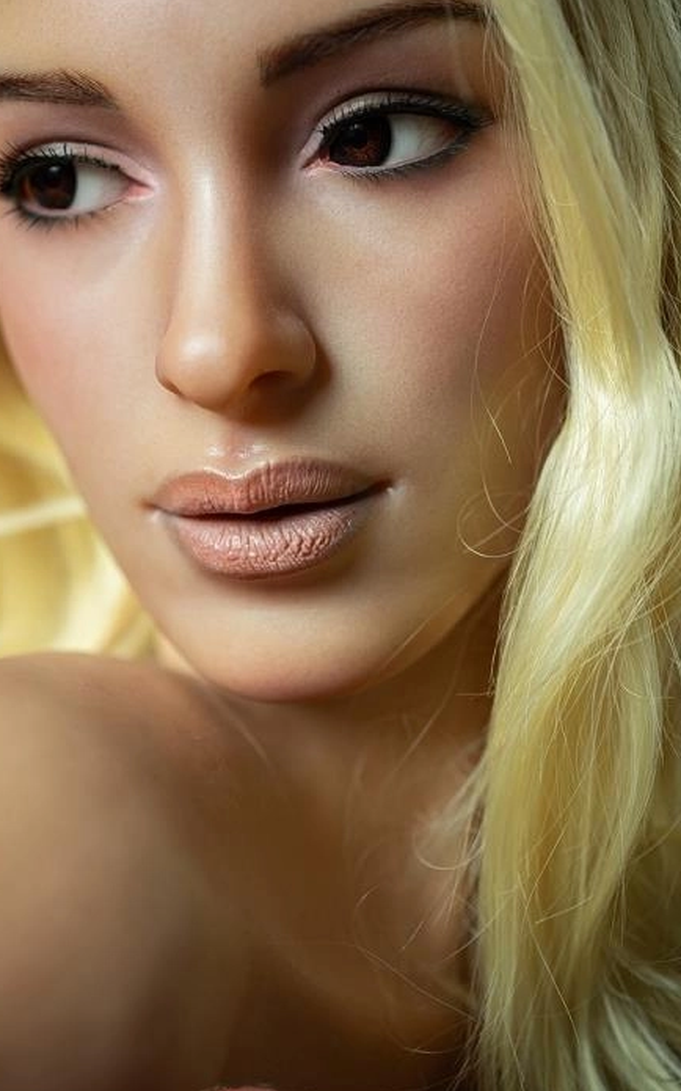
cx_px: 273
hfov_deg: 19.7
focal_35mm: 66
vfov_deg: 31.1
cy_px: 498
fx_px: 1961
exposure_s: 1/125
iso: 320
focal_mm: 50
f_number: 2.8
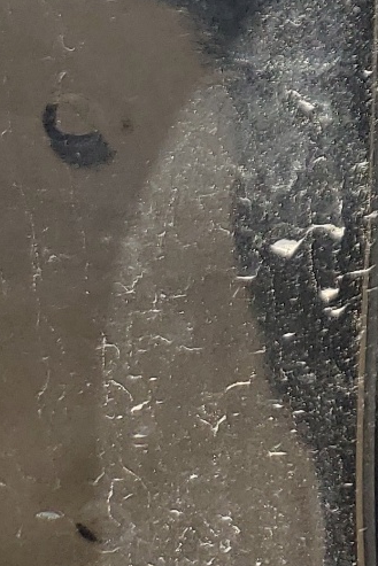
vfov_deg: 14.6
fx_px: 1841
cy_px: -551
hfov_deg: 10.2
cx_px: 897
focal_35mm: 117
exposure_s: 1/769
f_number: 1.5
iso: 50
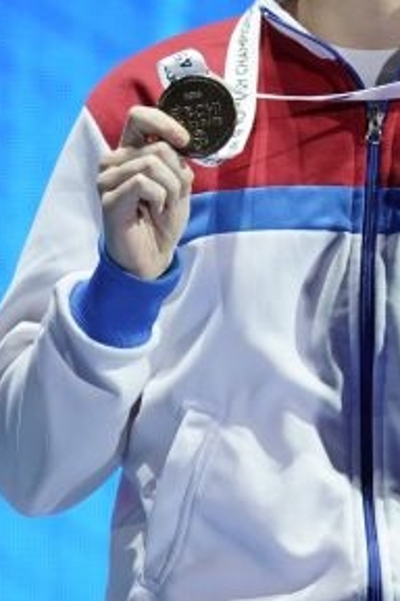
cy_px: 417
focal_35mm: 833
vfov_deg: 2.5
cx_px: 256
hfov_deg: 1.7
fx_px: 13882
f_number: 2.8
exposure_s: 1/250
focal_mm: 200
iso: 320
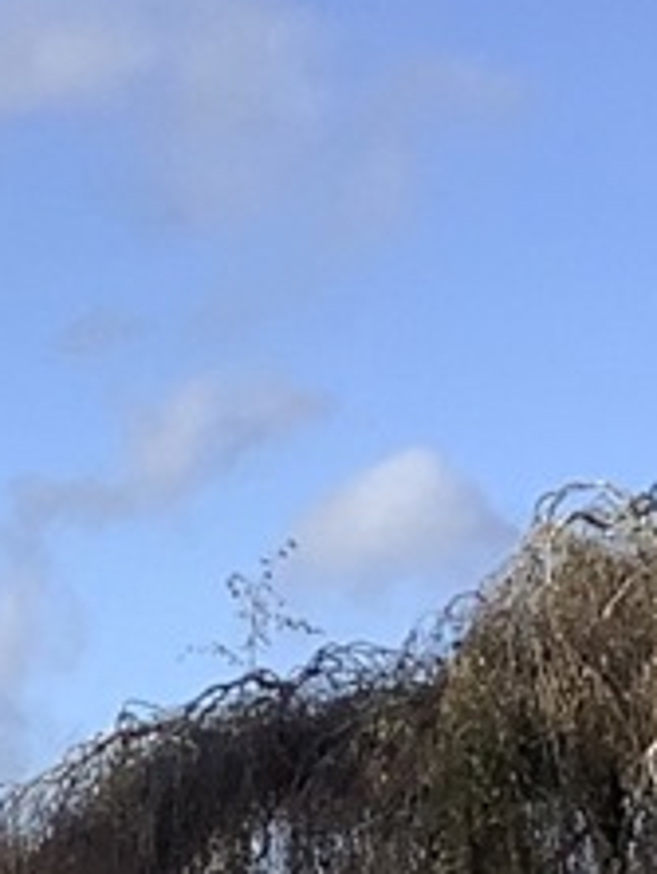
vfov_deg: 8.6
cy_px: 1382
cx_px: -1031
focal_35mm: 223
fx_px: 5632
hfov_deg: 6.3
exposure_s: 1/1058
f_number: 2.4
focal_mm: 3.3
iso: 25
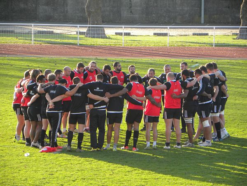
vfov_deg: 5.1
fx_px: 2076
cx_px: 124
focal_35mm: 291
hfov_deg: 6.8
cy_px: 93
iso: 64
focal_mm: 51.8
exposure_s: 1/84.8
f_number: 4.5
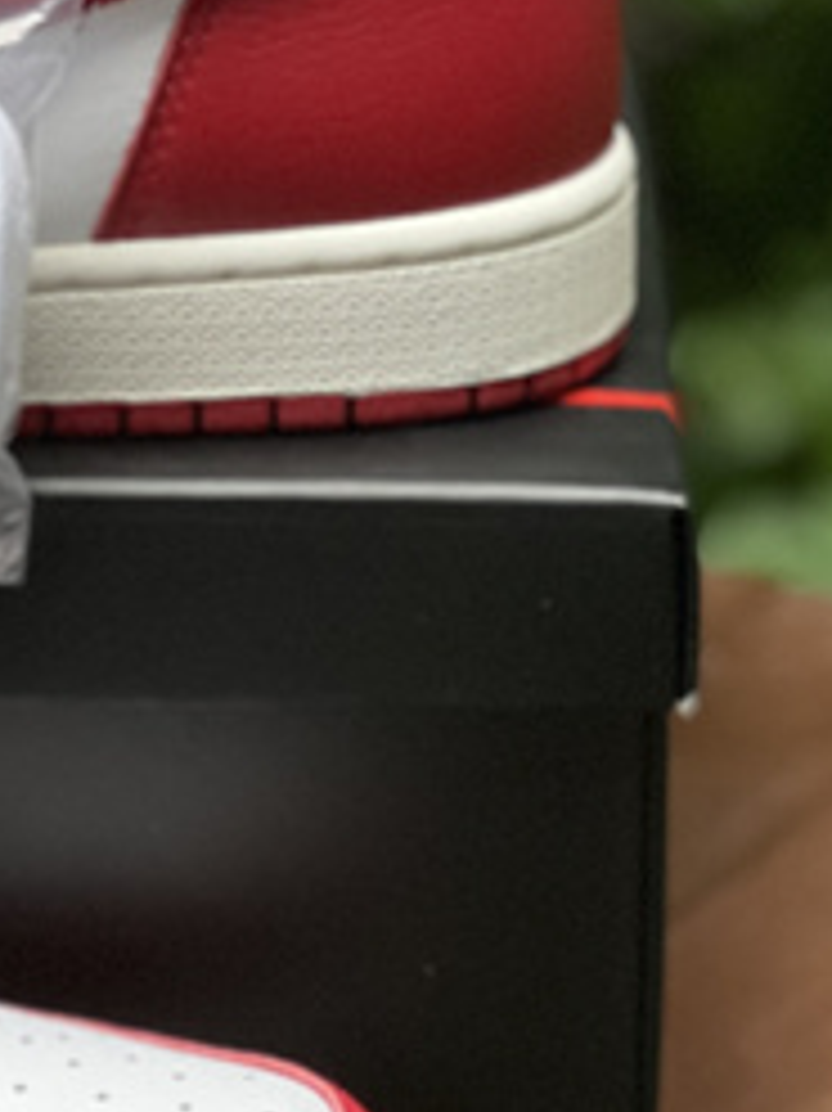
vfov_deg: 10.3
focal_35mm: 192
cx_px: -576
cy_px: 353
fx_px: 6158
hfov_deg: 7.5
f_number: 2.2
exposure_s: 1/112
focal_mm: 7.5
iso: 250
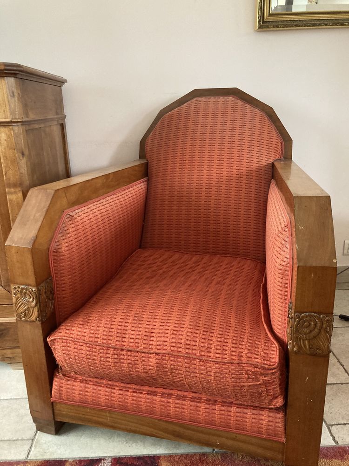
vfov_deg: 63.4
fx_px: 376
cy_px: 233
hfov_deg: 49.7
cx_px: 174
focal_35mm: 28
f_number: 1.8
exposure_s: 1/40
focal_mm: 3.99
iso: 400
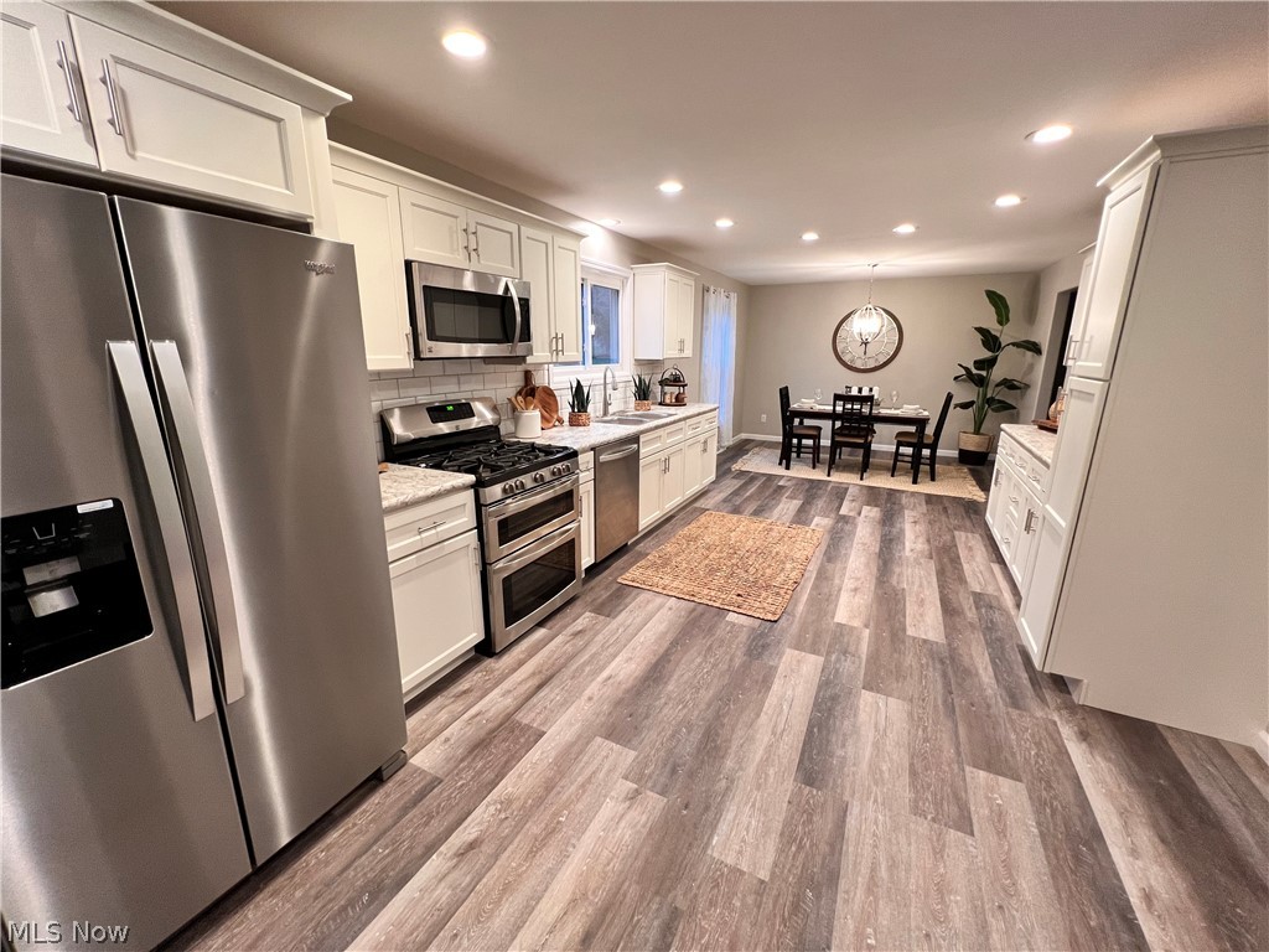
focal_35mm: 13
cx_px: 634
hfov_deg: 106.2
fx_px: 477
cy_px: 476
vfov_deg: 89.9
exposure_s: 1/60
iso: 200
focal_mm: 1.57
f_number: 1.8
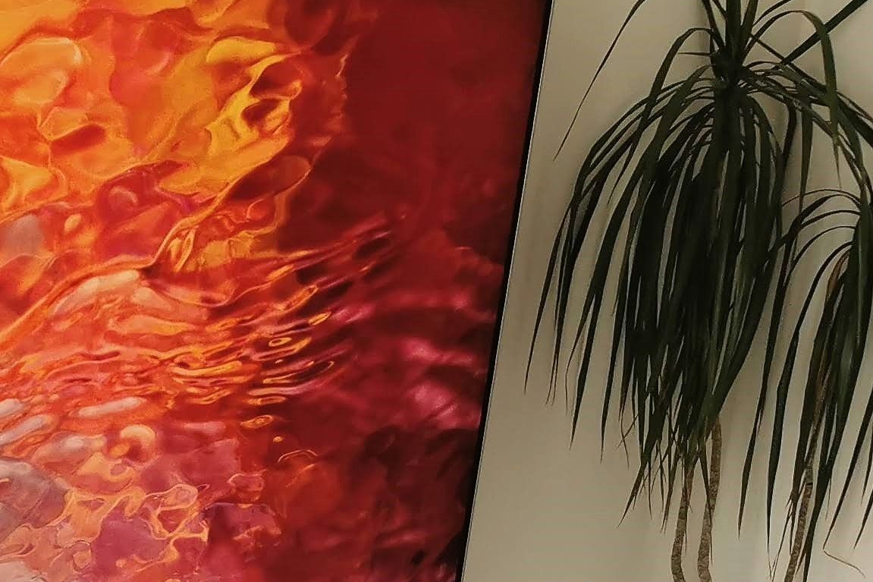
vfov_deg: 15.0
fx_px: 2158
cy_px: 646
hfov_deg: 20.1
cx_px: -388
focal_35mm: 89
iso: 64
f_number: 1.6
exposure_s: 1/100
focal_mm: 5.56
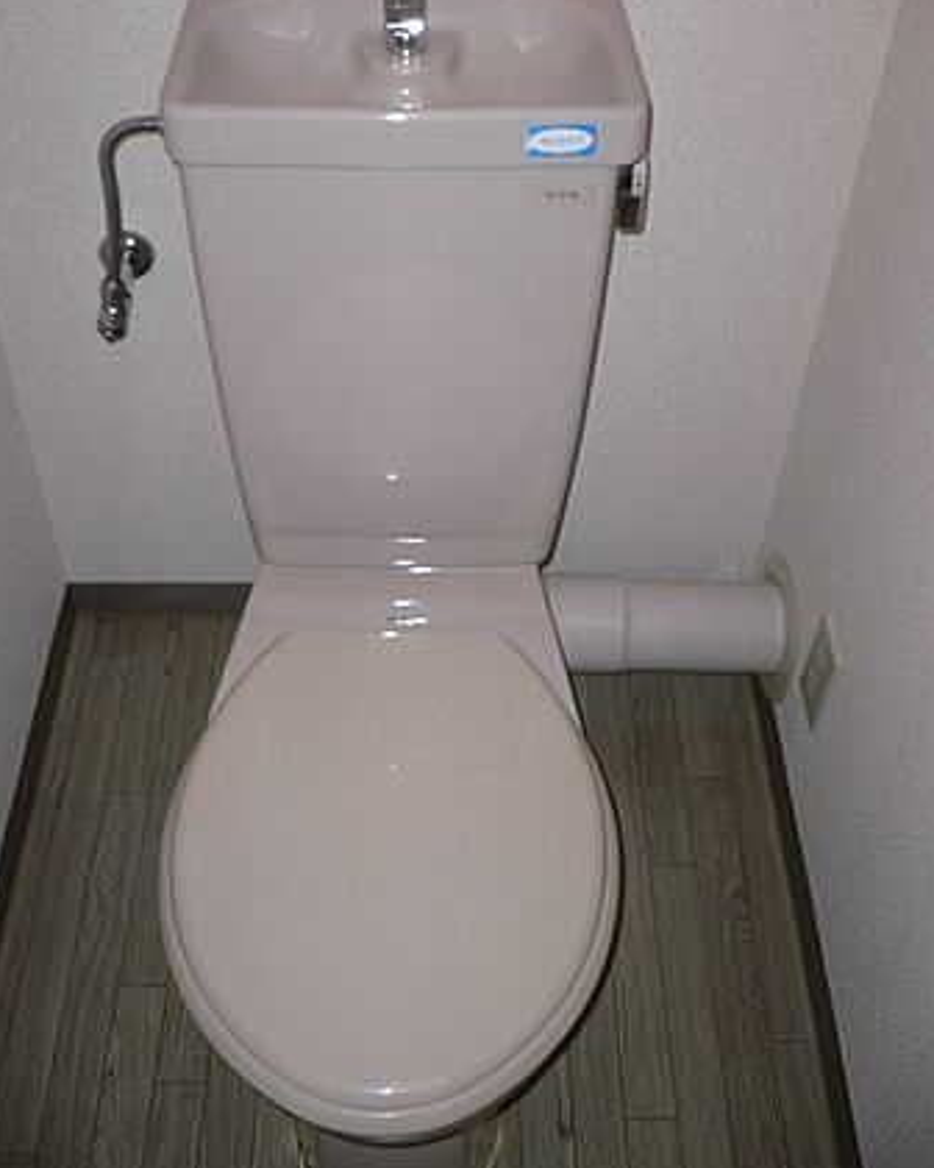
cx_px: 442
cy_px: 520
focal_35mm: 39
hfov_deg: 38.2
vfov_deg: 46.8
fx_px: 1348
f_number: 2.8
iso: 64
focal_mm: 5.8
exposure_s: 1/60
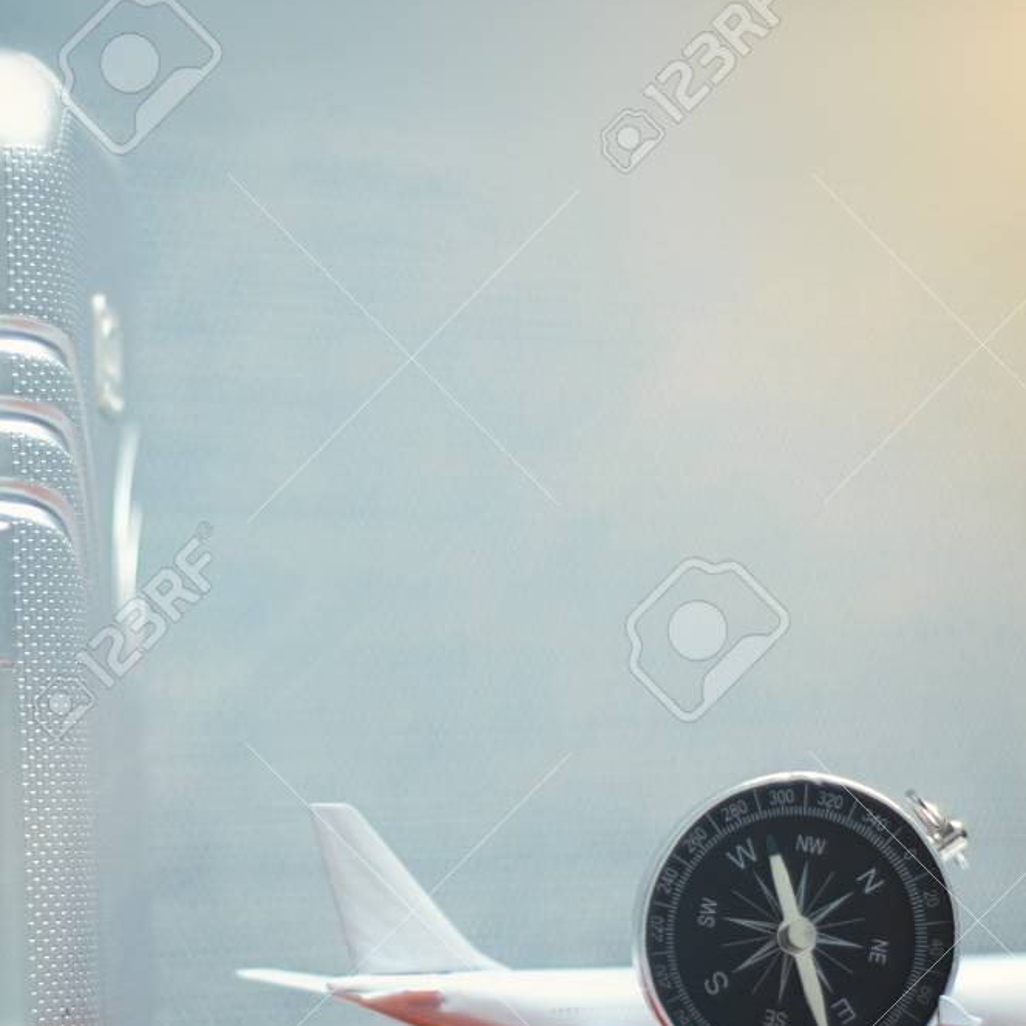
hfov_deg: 13.9
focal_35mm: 125
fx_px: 4192
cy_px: 579
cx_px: 411
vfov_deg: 14.0
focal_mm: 50
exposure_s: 1/50
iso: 200
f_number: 2
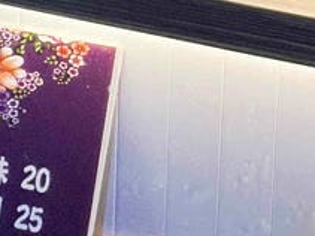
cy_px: -379
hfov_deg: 21.8
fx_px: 673
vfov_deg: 13.0
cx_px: 475
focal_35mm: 74
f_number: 1.8
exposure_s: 1/120
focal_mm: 1.57
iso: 125
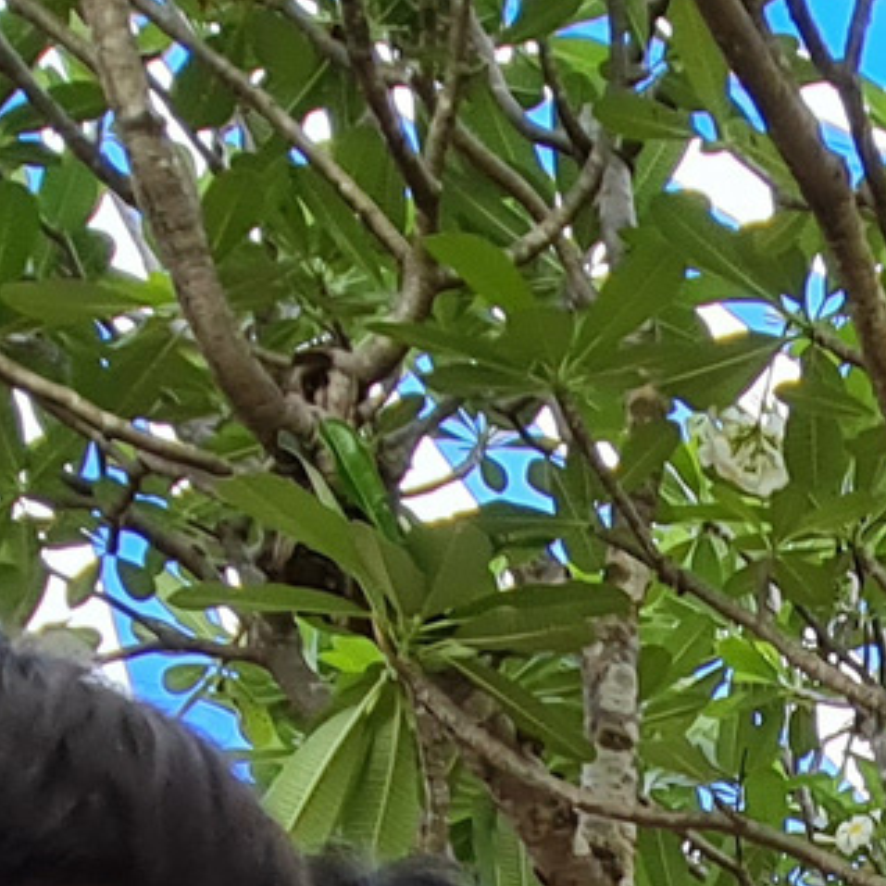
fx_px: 2085
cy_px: 1666
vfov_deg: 18.1
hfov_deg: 21.8
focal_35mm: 72
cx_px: 1122
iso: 64
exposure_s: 1/136
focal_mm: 2.2
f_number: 2.2
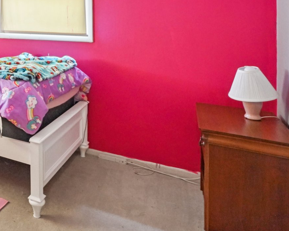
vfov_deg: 39.4
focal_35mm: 35
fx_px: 299
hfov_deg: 43.7
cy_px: 26
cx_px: -3
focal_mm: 16
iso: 2000
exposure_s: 1/30
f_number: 8
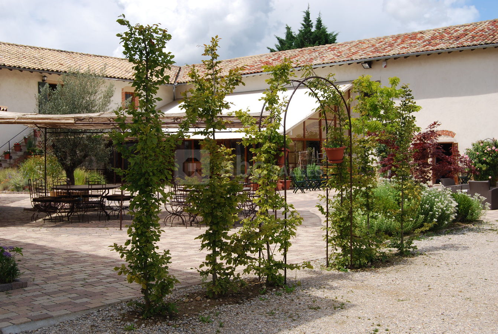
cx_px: 249
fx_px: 624
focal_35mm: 45
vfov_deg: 30.0
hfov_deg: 43.5
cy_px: 167
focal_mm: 30
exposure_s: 1/250
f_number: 8
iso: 100
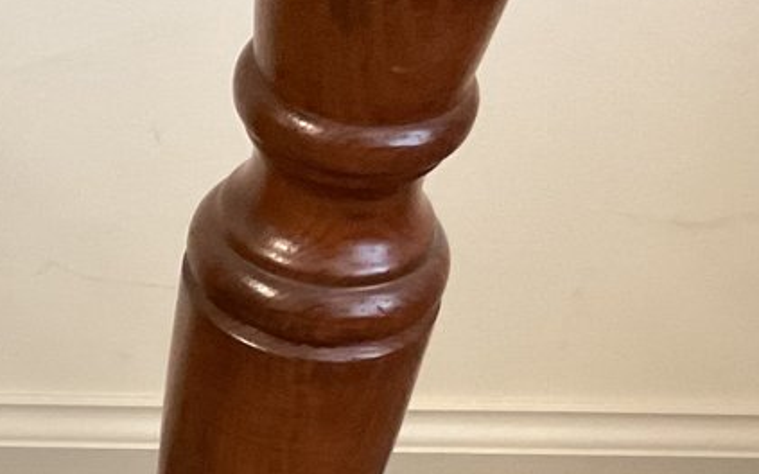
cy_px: 690
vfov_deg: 11.4
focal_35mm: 110
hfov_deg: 17.8
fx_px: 2274
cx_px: -205
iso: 320
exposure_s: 1/40
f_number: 1.8
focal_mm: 3
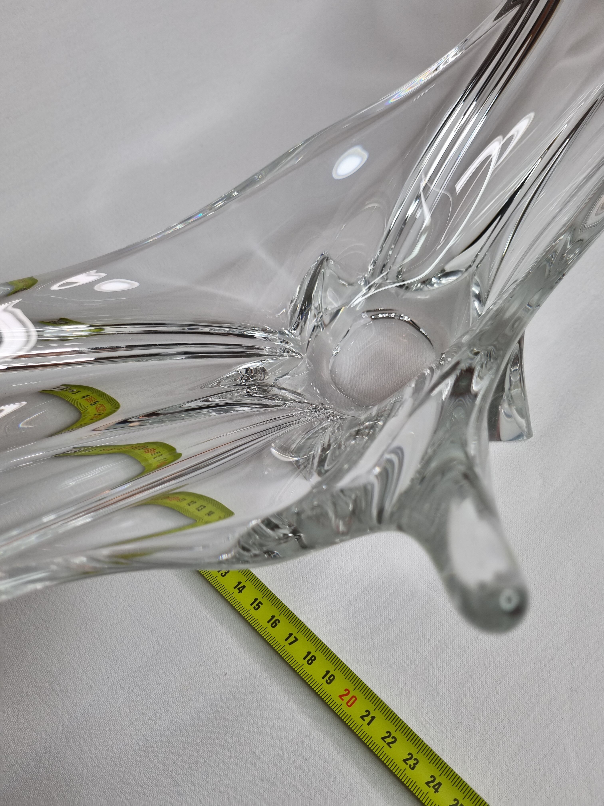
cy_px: 403
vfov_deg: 67.3
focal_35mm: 26
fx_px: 605
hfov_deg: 53.1
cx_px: 302
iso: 50
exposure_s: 1/203
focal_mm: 5.4
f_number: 1.8
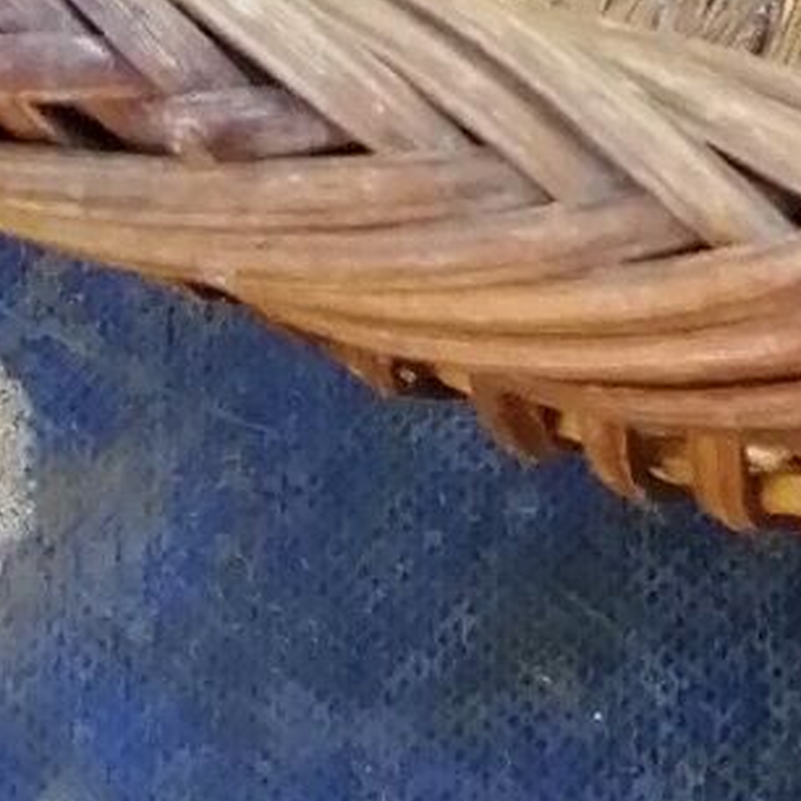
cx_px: 1586
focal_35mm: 245
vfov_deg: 6.3
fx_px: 6414
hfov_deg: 6.9
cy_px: -1916
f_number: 1.8
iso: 50
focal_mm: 3.96
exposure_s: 1/50
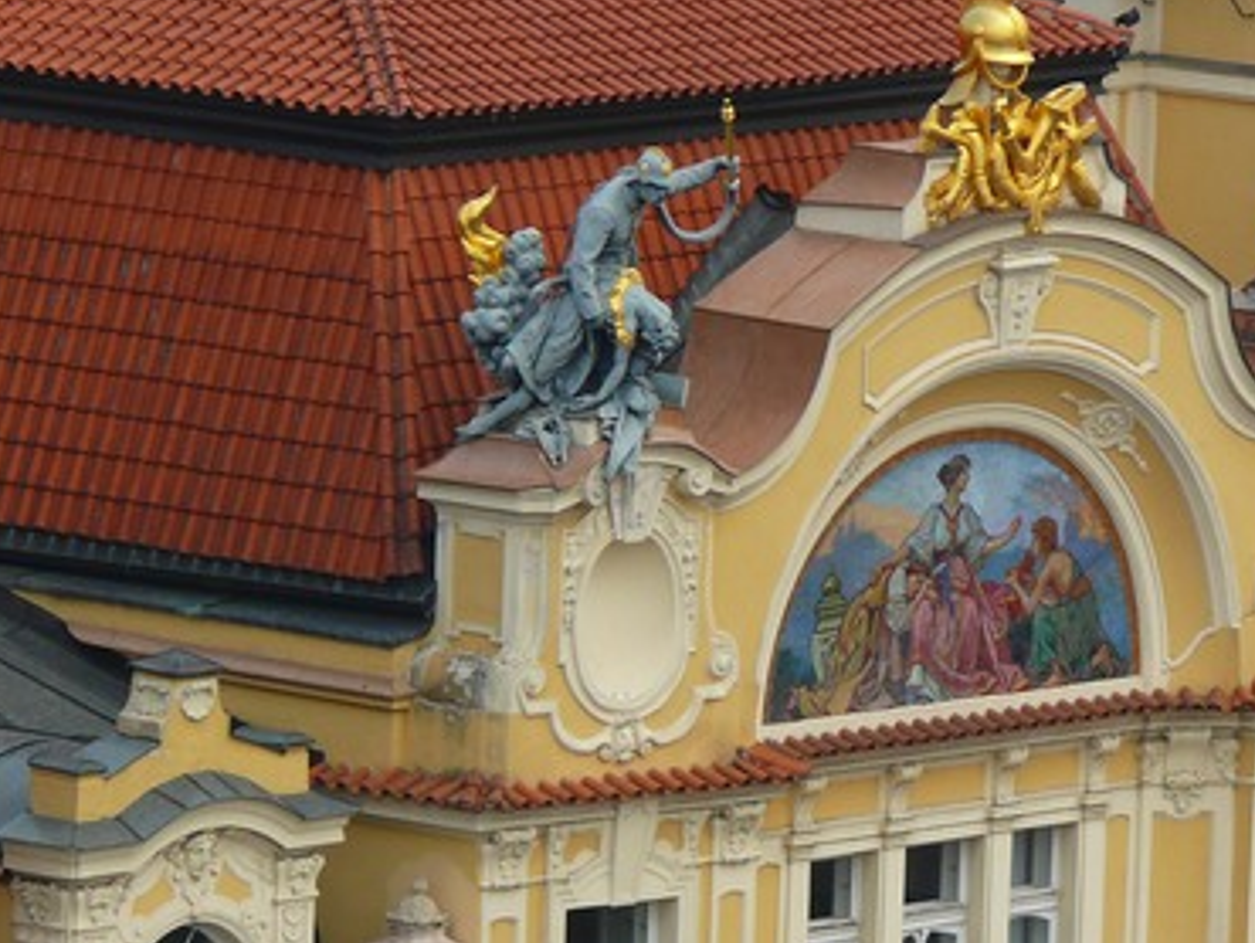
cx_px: 1089
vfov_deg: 3.0
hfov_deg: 4.0
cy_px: 472
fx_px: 17849
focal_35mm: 492
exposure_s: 1/125
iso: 100
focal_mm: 51.4
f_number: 4
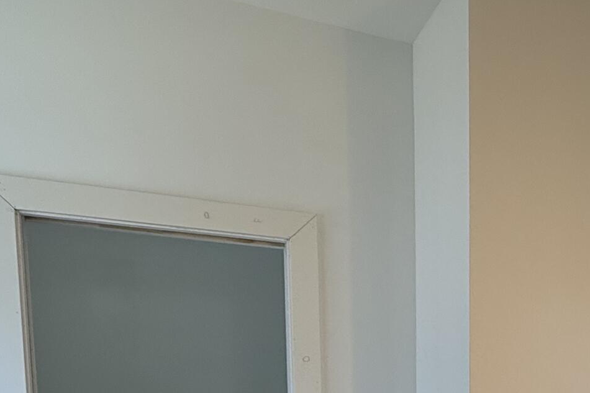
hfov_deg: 38.7
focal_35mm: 46
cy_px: 495
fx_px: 754
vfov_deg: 25.6
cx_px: 568
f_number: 2.2
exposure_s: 1/120
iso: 125
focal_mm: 2.22
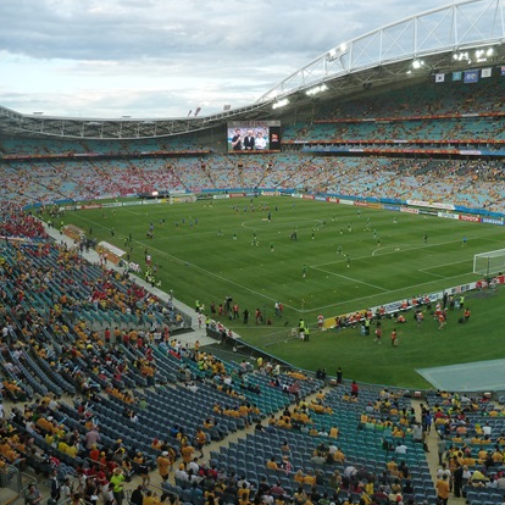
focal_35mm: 32
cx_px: 251
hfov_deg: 51.1
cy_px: 244
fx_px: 528
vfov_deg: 51.1
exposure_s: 1/100
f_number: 3.5
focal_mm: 4.1
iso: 125
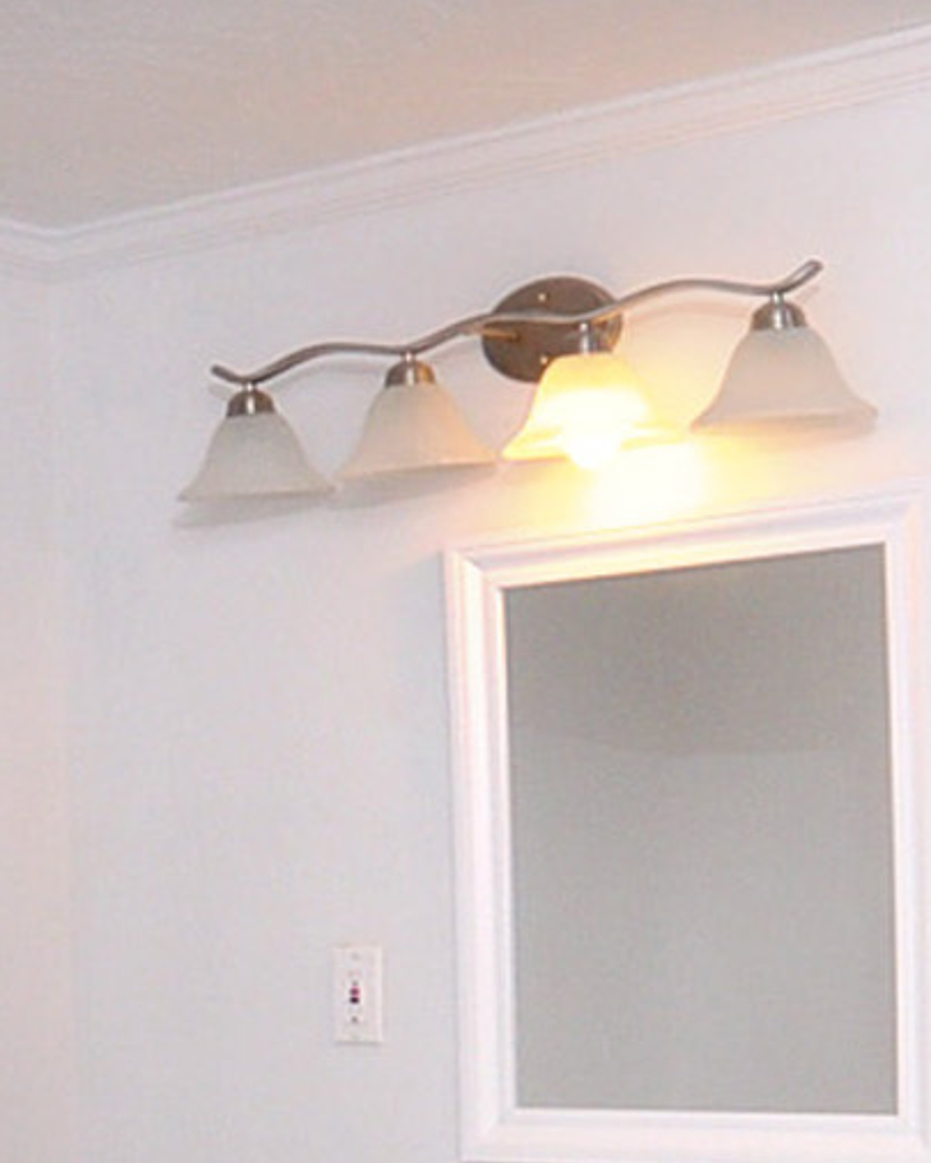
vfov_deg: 21.1
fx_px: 3054
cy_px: 1066
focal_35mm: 89
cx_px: -184
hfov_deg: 16.6
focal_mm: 11
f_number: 5
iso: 250
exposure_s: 1/160
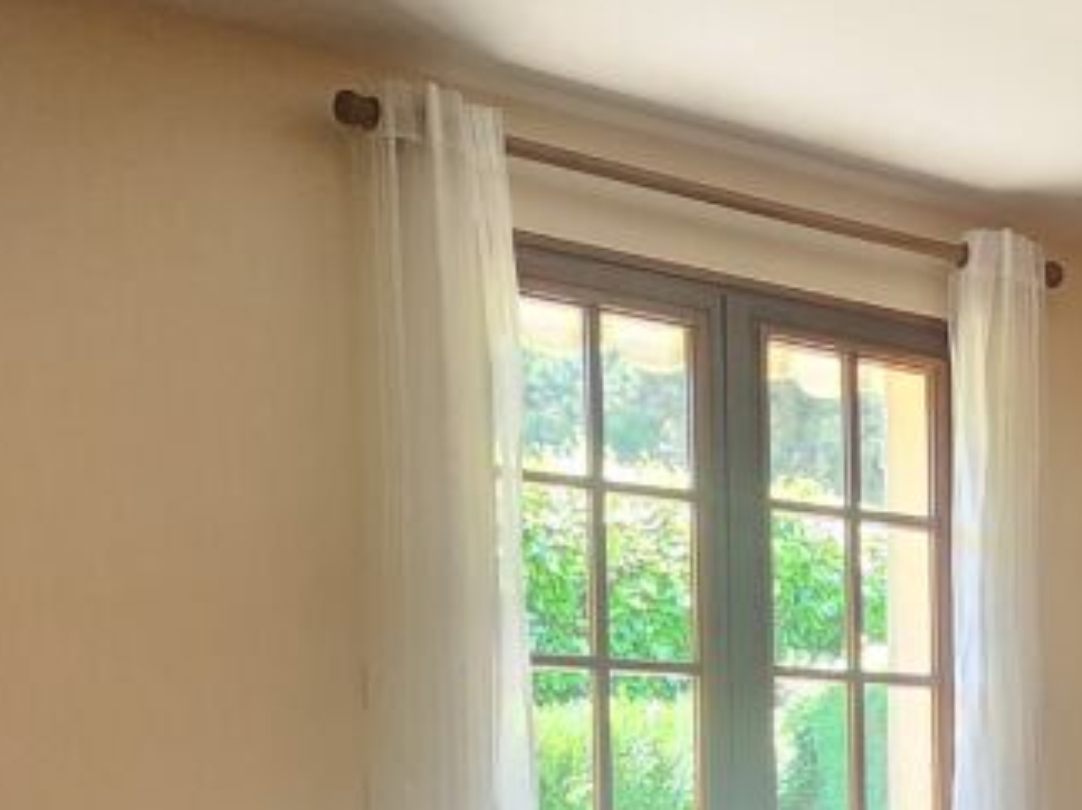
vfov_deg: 24.0
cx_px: 1209
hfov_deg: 29.7
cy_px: 830
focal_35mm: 58
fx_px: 1812
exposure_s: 1/50
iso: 200
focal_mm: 1.74
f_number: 2.2
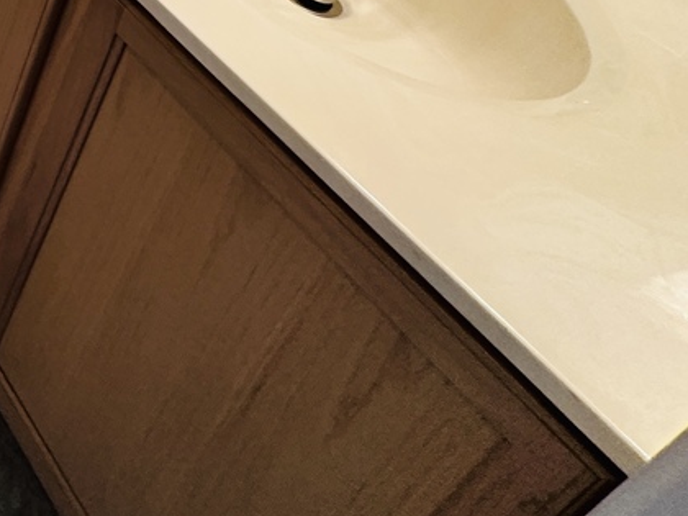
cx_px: -437
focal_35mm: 48
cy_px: -269
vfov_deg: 23.7
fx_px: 954
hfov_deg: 25.1
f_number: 2.2
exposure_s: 1/60
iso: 250
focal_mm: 2.22
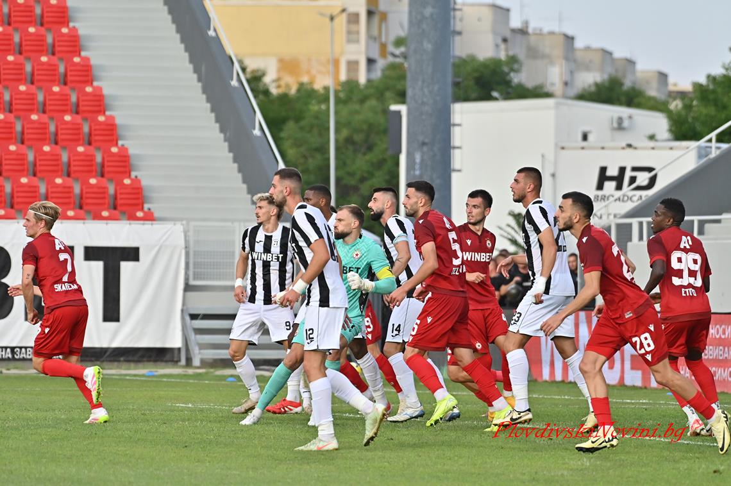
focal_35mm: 270
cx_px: 366
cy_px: 243
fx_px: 5478
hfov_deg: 7.6
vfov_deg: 5.1
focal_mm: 270
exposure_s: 1/1600
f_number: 6.3
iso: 1600
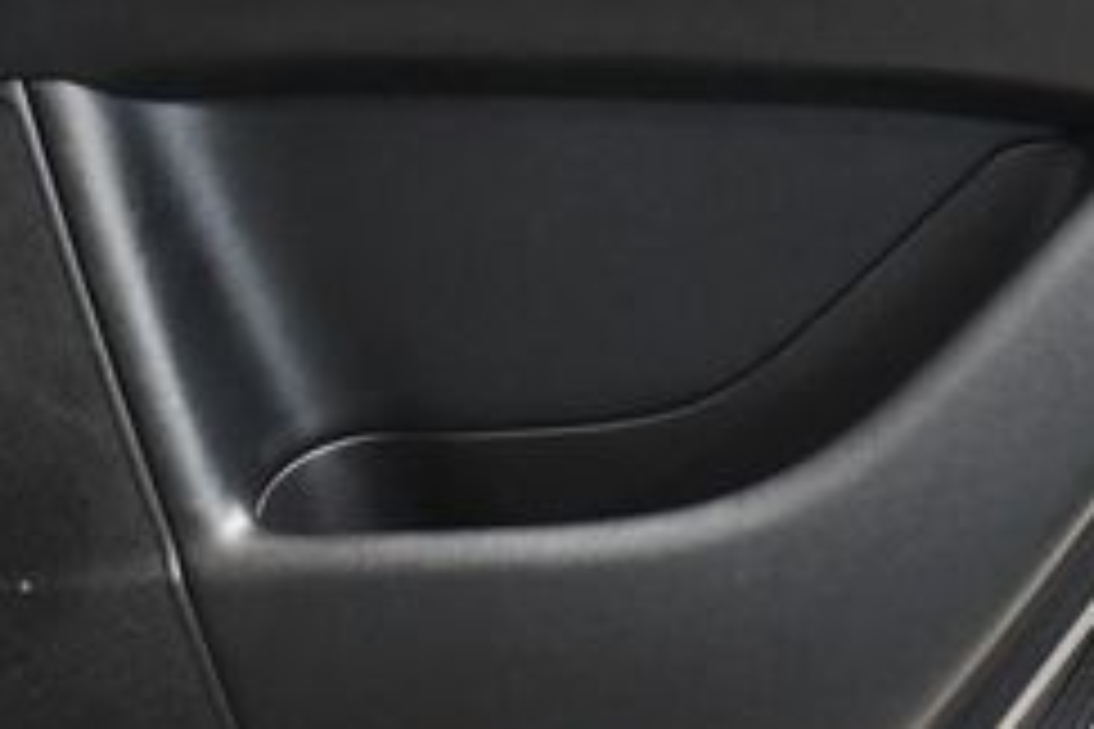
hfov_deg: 21.4
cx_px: 707
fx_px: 2887
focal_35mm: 95
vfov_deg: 14.2
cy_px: 22
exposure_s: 1/60
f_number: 3.5
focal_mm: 18
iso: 4000
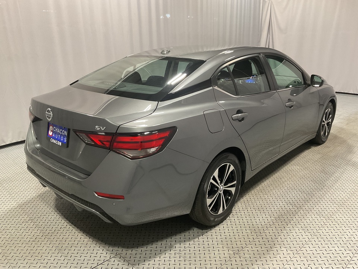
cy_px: 134
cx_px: 179
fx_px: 300
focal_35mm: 29
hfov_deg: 61.7
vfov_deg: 48.2
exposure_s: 1/60
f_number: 1.8
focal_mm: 3
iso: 80
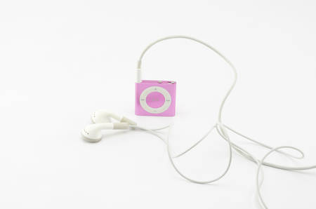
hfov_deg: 27.0
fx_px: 657
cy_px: 104
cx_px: 158
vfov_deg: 18.1
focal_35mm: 75
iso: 100
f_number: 16
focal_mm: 50
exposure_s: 3
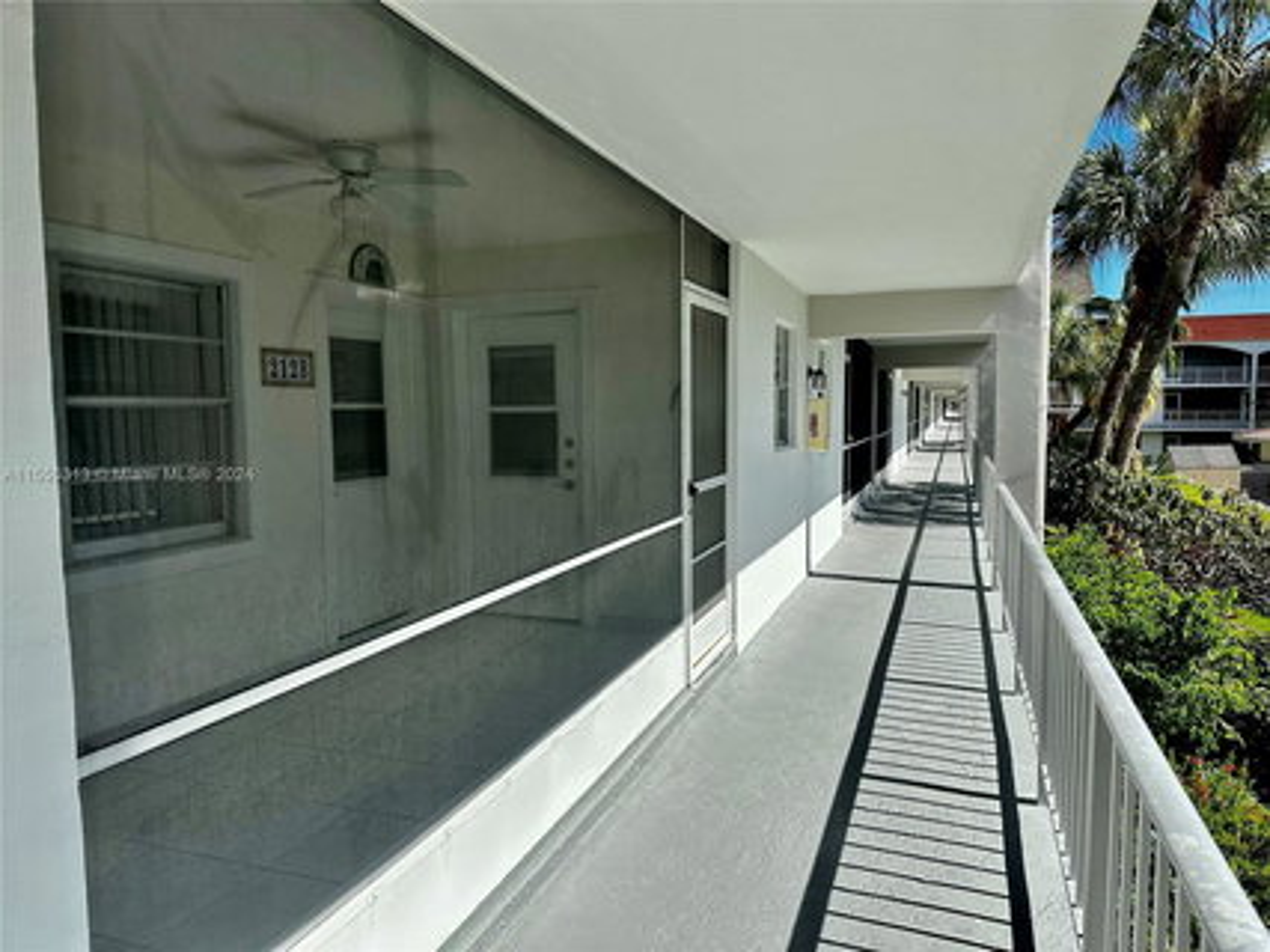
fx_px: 880
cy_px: 476
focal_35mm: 24
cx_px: 635
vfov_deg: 56.8
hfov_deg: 71.6
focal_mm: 6.86
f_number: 1.78
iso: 80
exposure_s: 1/5263
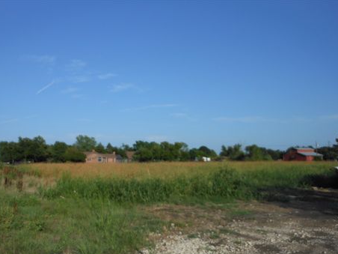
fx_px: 303
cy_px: 139
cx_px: 156
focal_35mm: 31
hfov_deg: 58.3
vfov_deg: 45.4
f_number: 3.7
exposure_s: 1/1250
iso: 80
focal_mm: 5
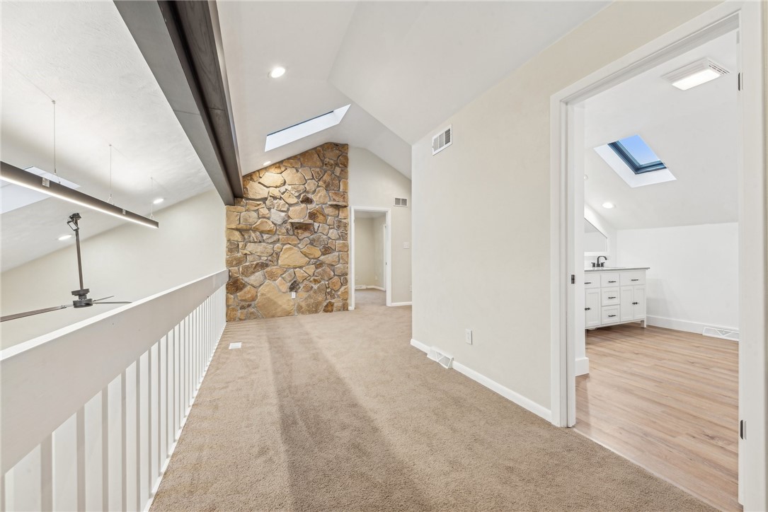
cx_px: 384
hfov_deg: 104.2
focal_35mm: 14
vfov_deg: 81.2
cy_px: 256
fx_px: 299
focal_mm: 14
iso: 50
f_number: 11
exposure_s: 1/2.5
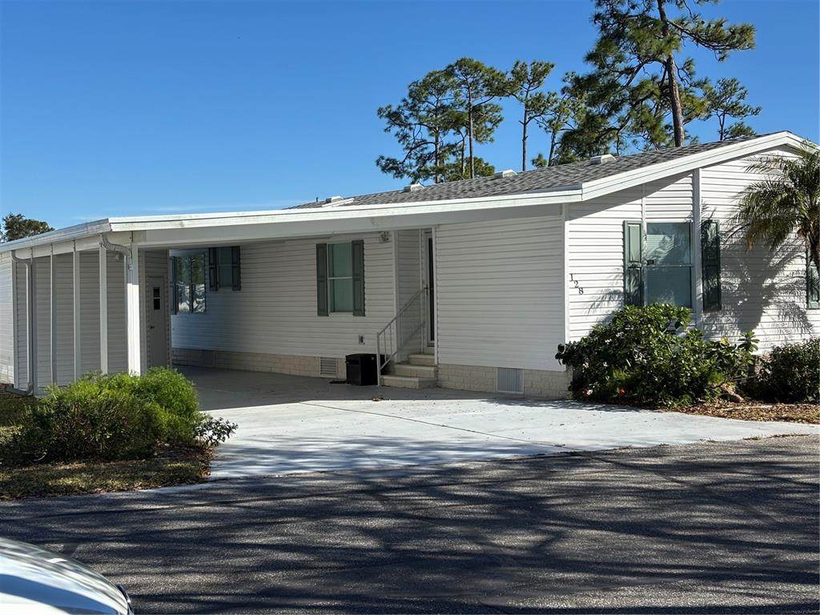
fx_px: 1232
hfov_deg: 36.8
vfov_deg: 28.0
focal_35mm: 52
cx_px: 410
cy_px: 308
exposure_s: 1/3311
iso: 32
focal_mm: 5.96
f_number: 1.6
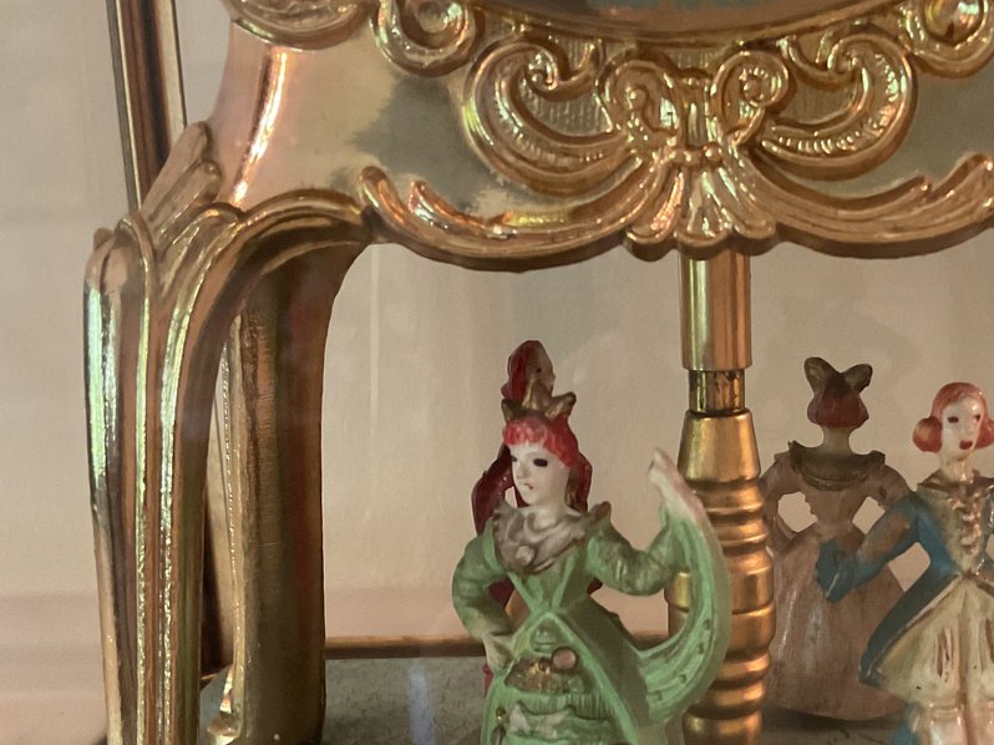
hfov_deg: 34.3
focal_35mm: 55
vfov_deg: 26.2
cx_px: 723
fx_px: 1579
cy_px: 569
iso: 320
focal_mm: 3
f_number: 1.8
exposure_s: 1/40
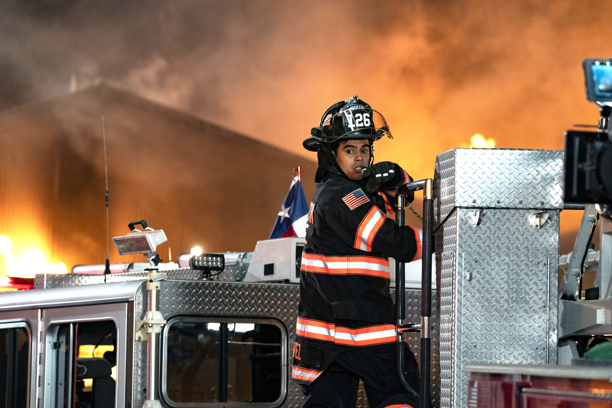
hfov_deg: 13.6
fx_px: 2567
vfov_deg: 9.1
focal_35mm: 151
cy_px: 204
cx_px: 306
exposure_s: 1/320
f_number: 4.5
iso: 2500
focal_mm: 151
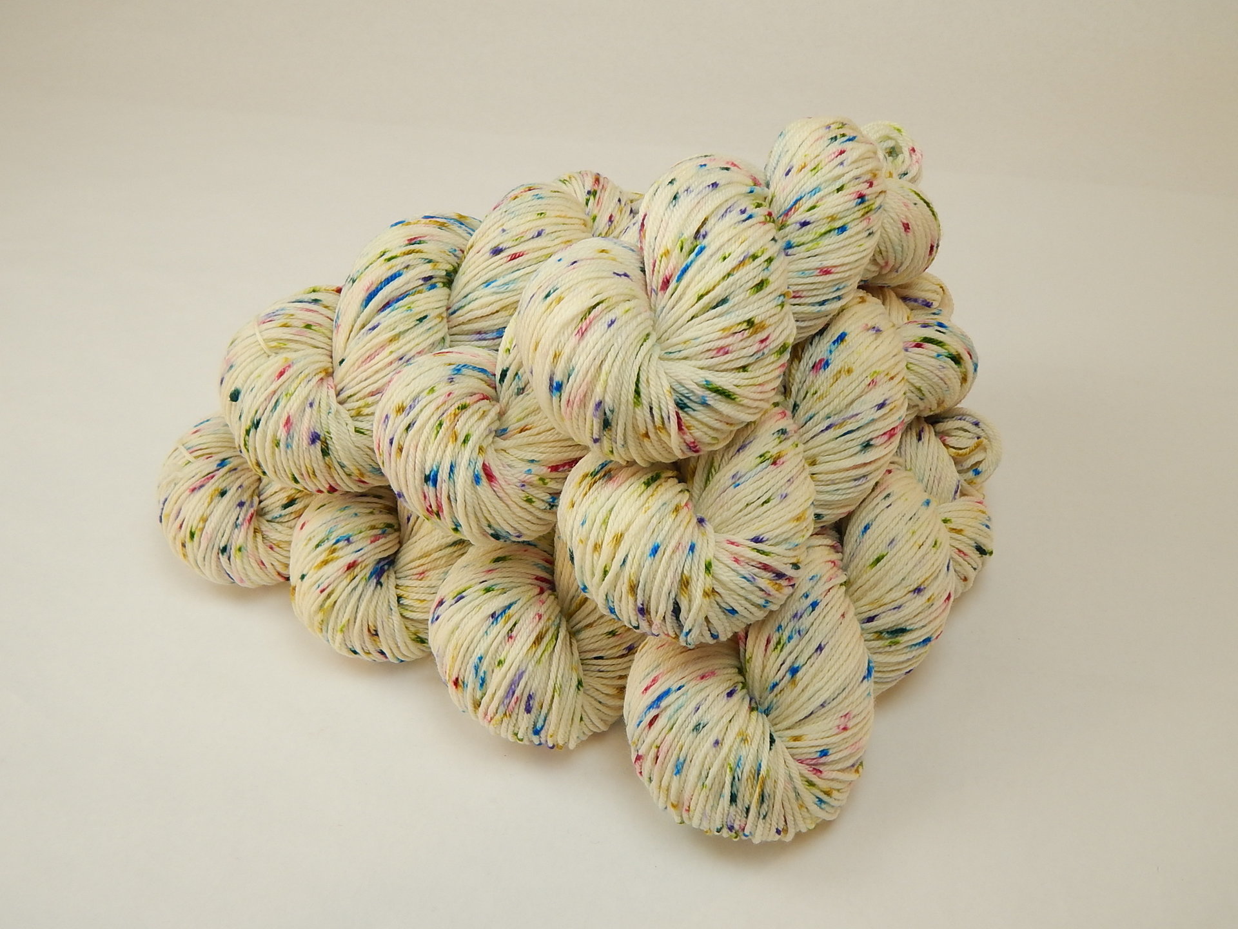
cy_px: 464
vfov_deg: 40.7
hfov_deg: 52.6
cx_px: 619
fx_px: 1252
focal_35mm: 35
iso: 125
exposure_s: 1/40
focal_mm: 6.1
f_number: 3.3
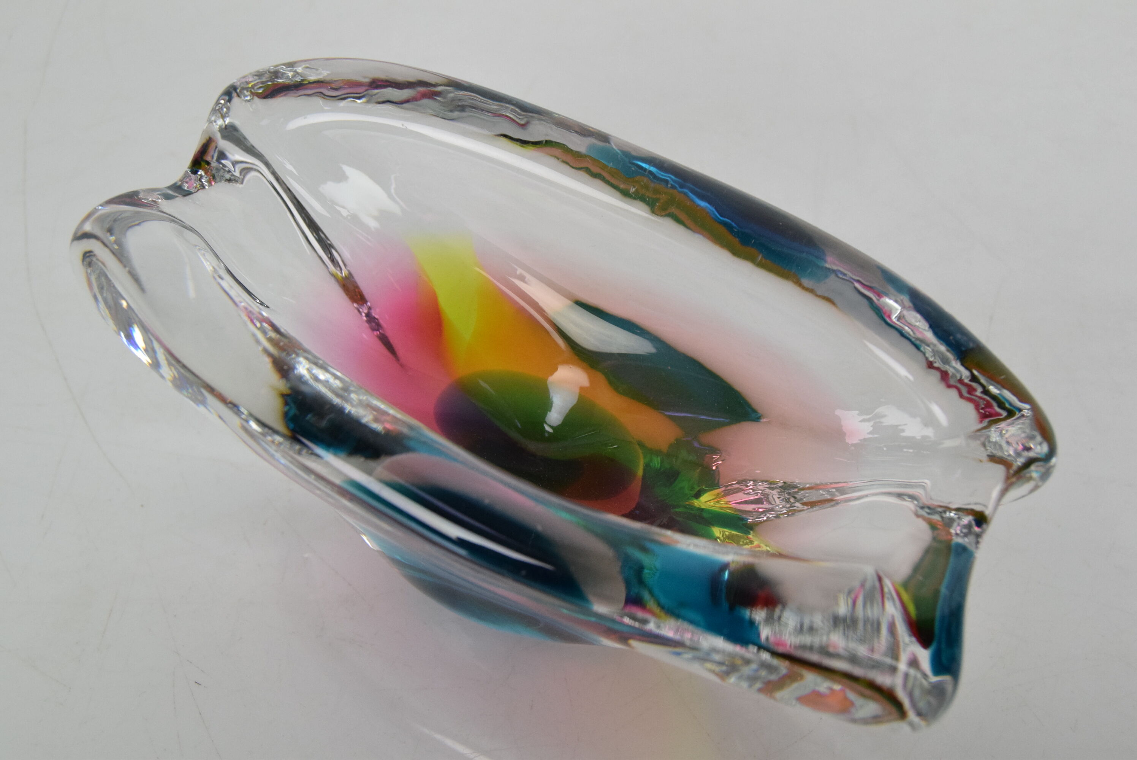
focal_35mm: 42
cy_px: 380
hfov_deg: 46.4
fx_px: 1327
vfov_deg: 31.9
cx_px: 568
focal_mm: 28
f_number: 8
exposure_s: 1/250
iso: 1600
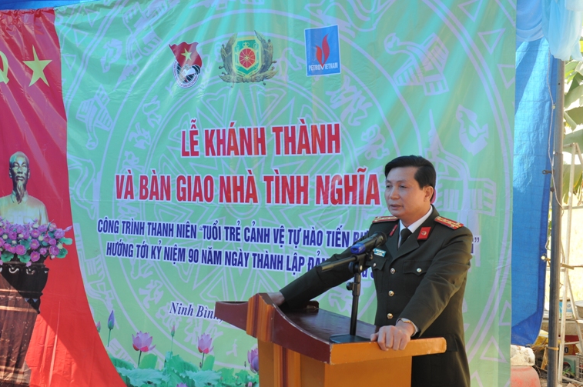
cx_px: 288
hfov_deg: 51.9
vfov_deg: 35.9
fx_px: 599
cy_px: 192
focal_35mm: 37
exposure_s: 1/160
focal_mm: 35
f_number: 6.3
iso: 640
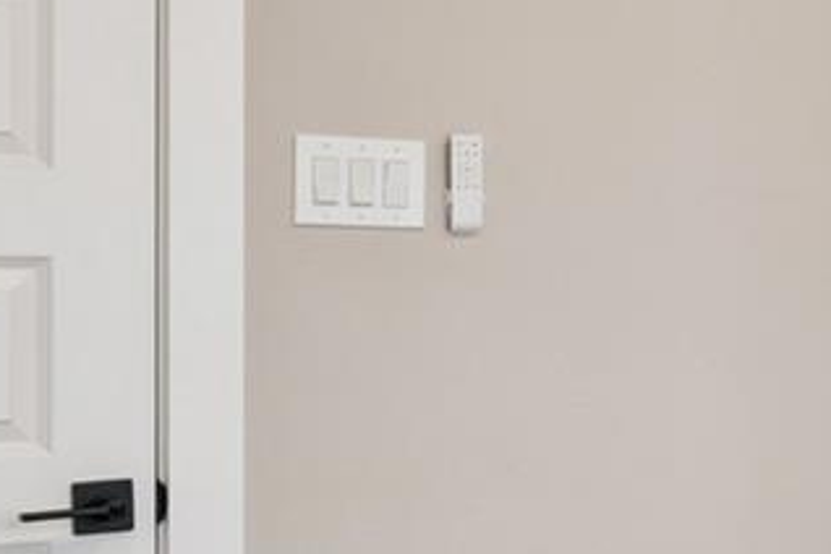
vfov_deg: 13.3
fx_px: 2377
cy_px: 318
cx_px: 1678
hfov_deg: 15.6
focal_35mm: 103
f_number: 9
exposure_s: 1/3.33
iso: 200
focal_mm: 16
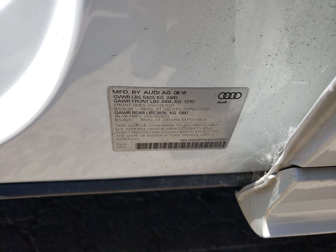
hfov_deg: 67.3
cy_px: 126
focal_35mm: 26
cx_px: 168
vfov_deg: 53.1
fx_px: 252
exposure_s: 1/1000
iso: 50
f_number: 1.5
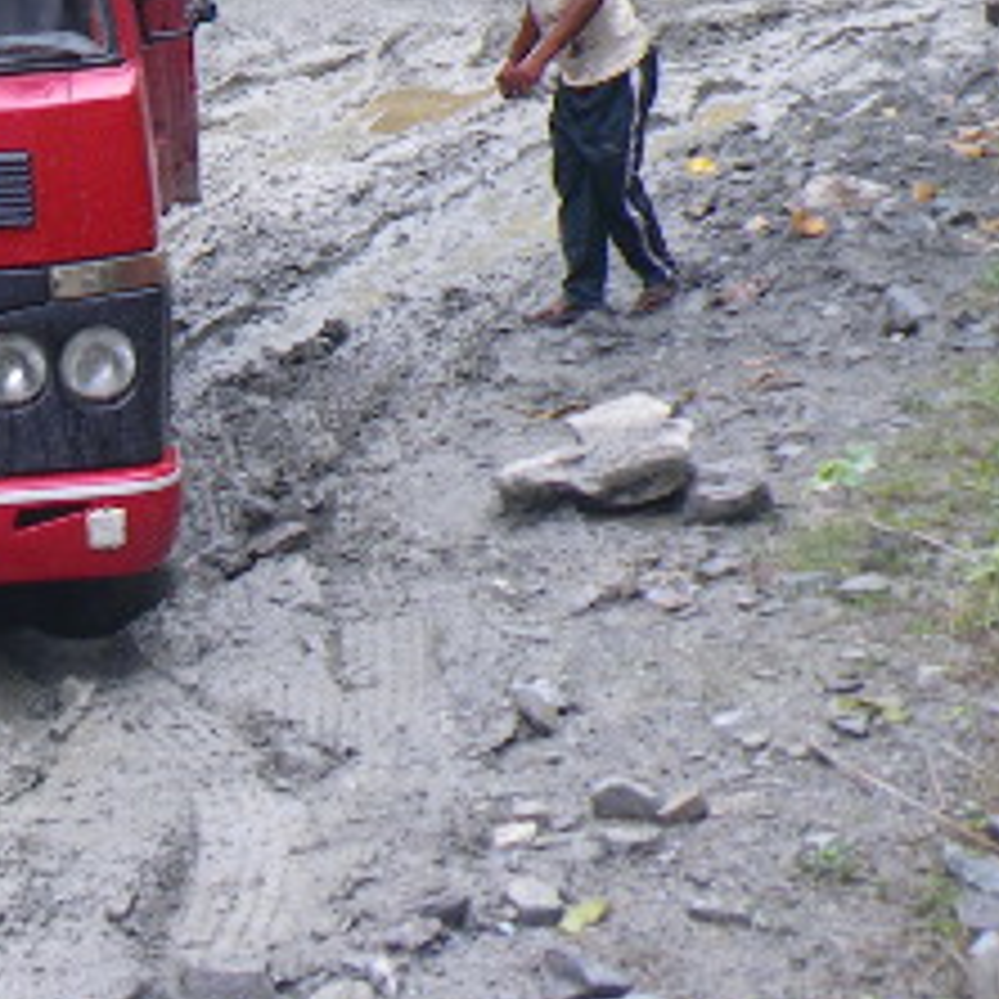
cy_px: -176
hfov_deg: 18.7
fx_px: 2906
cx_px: -135
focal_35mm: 89
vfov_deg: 18.6
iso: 50
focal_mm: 5
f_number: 3.5
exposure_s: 1/60
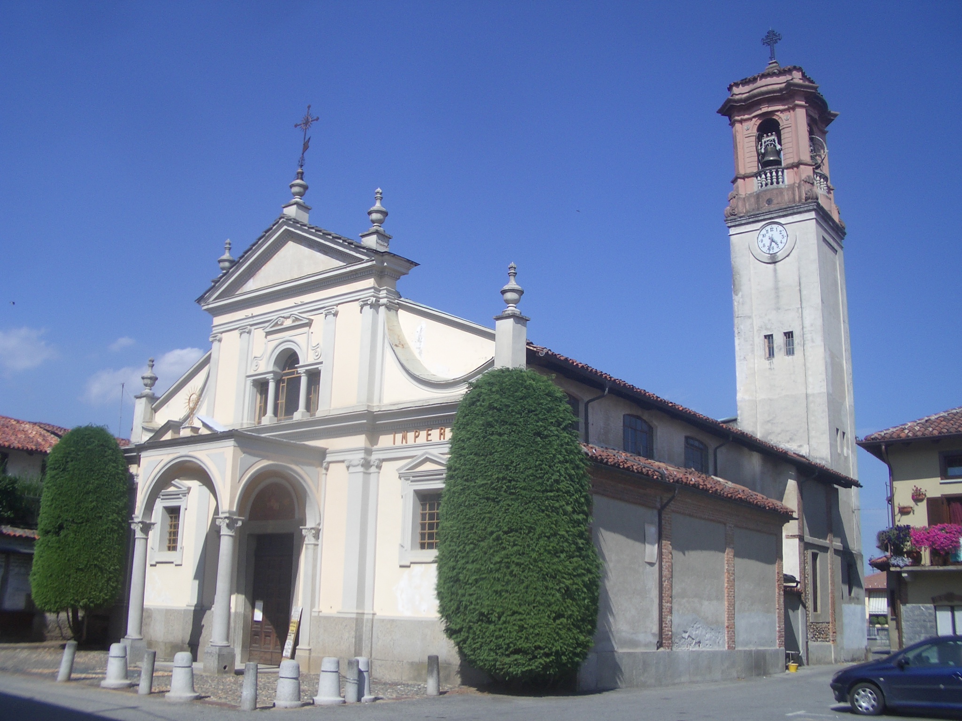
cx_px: 481
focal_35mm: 35
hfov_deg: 52.6
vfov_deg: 40.7
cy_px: 360
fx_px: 973
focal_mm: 5.8
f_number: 4.3
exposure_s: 1/800
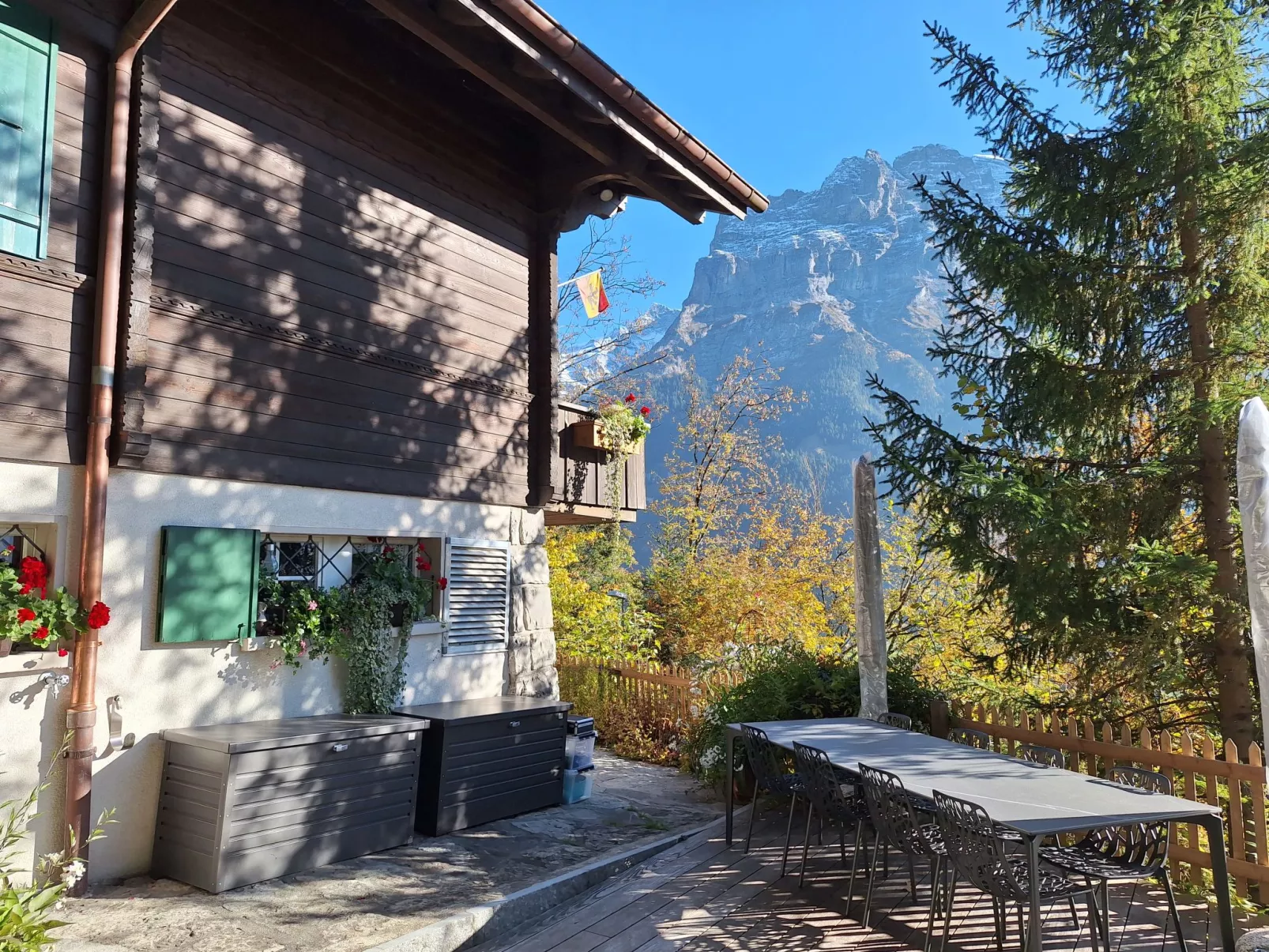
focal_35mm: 23
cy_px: 476
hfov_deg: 73.9
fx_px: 843
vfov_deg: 58.9
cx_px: 634
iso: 40
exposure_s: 1/988
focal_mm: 5.54
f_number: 1.8
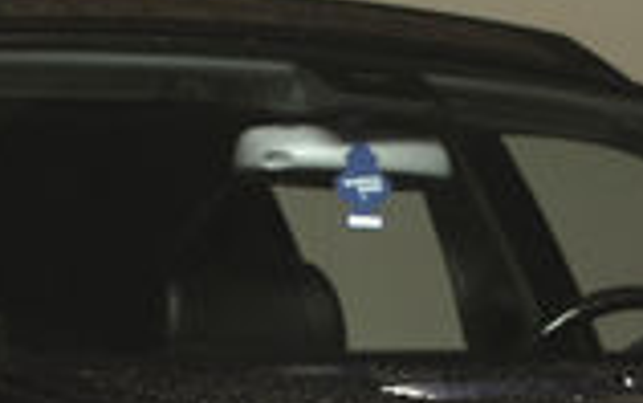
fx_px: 3262
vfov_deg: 6.8
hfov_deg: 11.3
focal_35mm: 186
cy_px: 810
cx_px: 370
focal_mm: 30
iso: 200
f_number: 5
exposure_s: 1/3
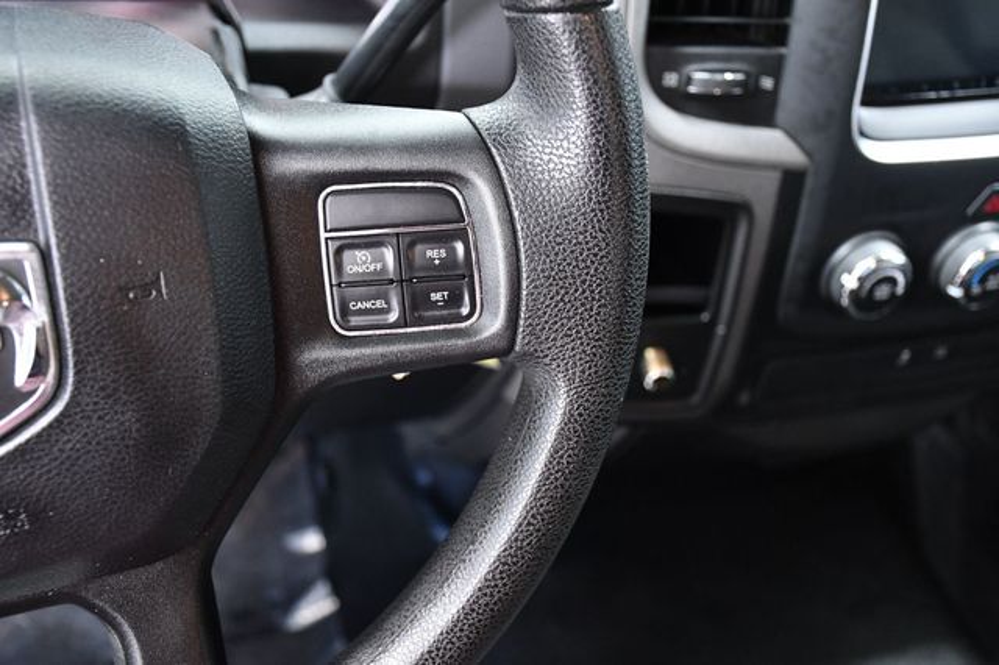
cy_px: 332
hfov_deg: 43.6
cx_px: 500
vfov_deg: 29.8
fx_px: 1248
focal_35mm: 45
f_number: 4
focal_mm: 30
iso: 2500
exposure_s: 1/25
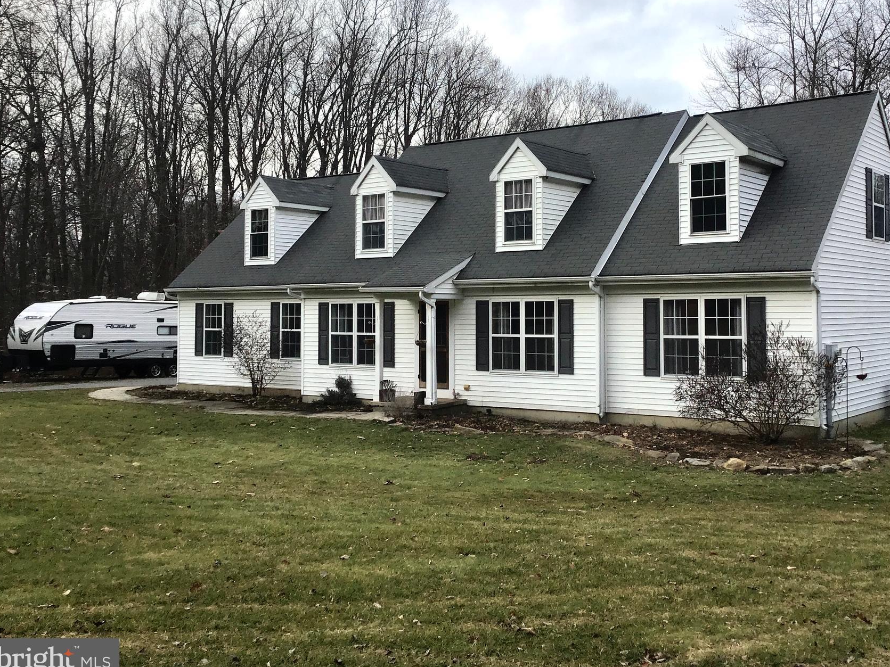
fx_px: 977
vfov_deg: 37.6
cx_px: 532
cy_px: 273
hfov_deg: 48.7
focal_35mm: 38
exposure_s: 1/438
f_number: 2.4
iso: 25
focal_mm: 3.3
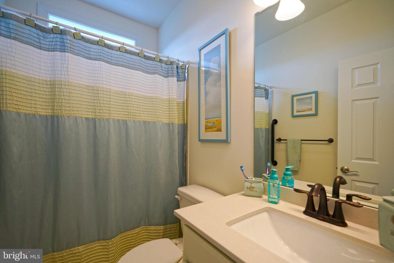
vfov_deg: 73.7
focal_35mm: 16
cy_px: 132
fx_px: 175
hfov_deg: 96.7
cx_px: 197
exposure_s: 1/160
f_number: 4
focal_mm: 16
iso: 640
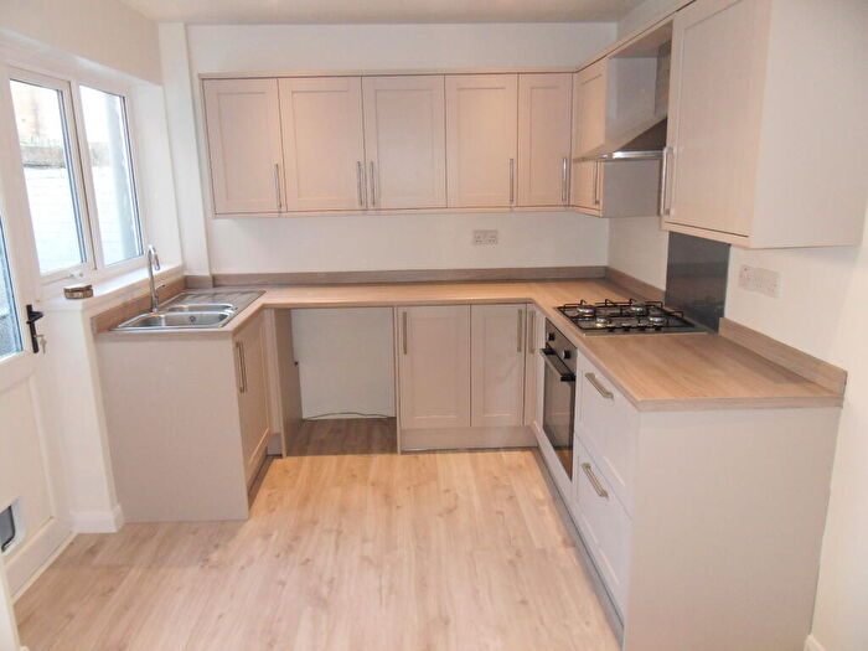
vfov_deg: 56.8
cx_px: 434
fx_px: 602
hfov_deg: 71.6
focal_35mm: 24
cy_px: 326
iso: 200
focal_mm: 4.2
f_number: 3.3
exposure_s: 1/30
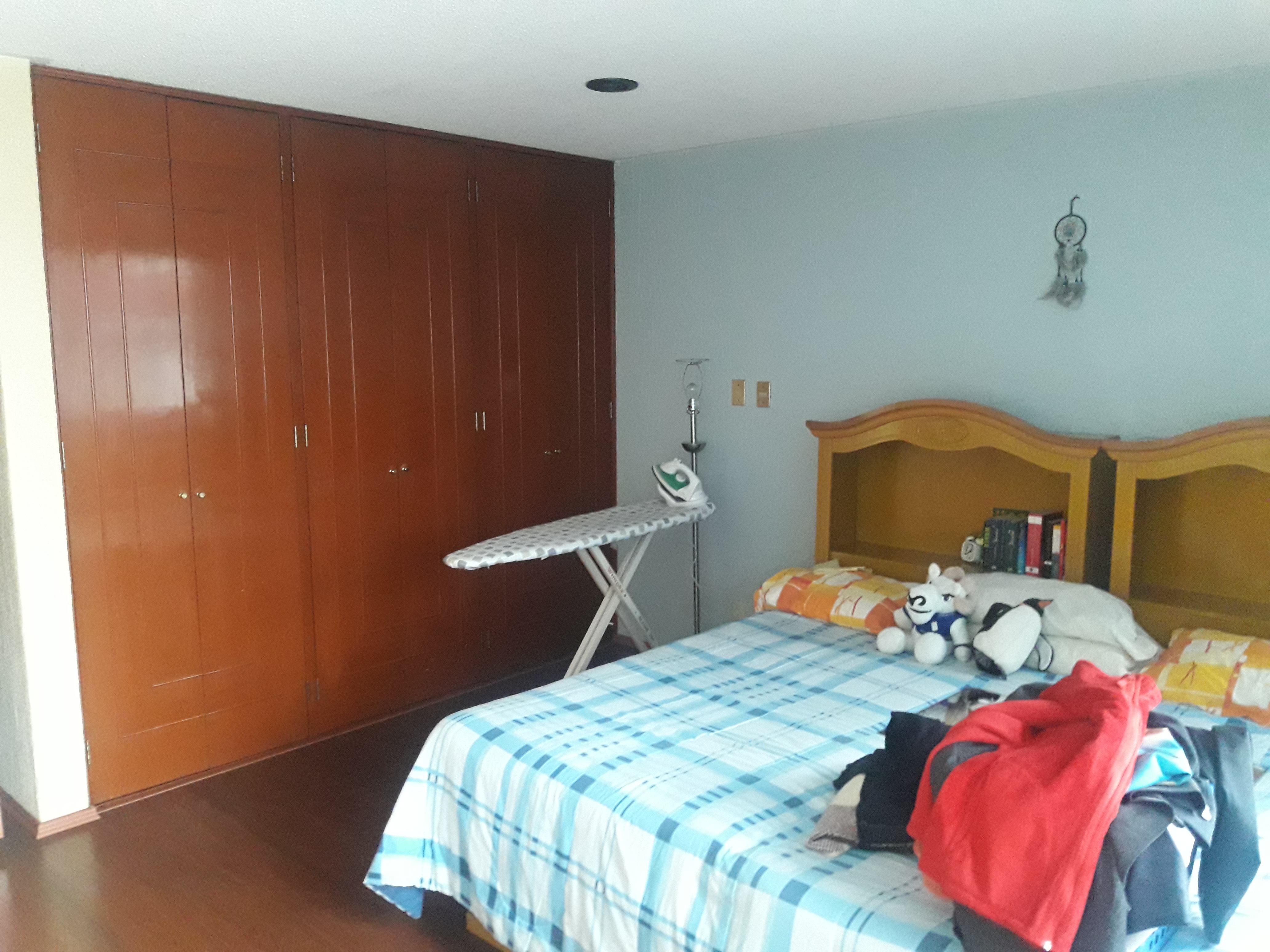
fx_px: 1027
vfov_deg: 49.7
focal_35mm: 28
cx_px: 635
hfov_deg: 63.4
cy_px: 476
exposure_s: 1/20
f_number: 1.9
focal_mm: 3.7
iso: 500
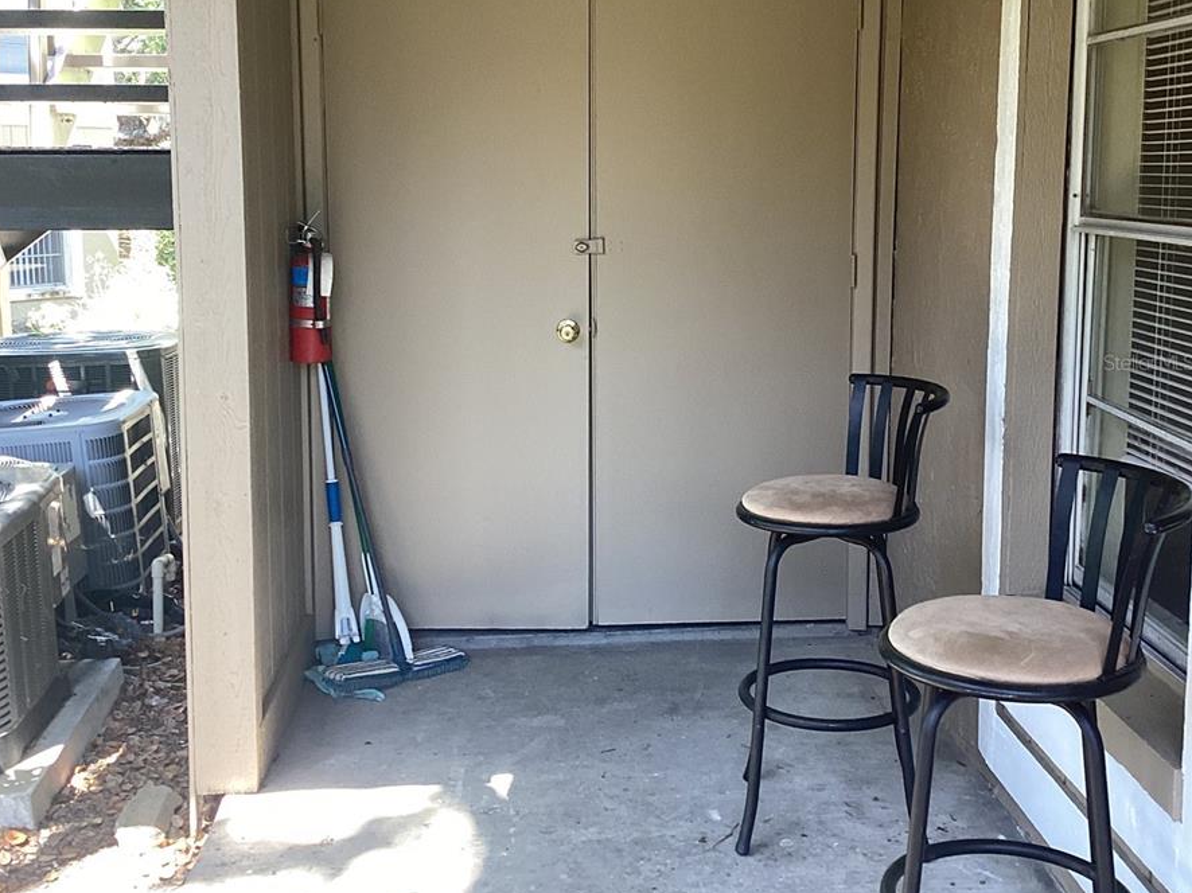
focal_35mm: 42
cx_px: 593
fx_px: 1446
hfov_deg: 44.8
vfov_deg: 34.2
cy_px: 362
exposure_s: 1/60
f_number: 2.4
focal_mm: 3.3
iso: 50
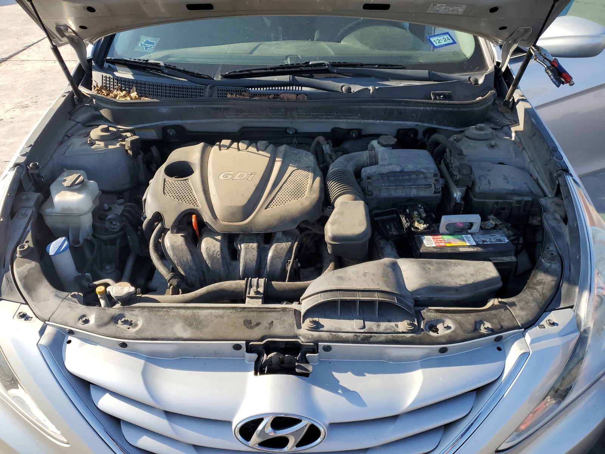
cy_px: 227
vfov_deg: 53.1
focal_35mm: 26
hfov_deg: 67.3
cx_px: 302
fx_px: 454
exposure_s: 1/1111
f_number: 1.5
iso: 50
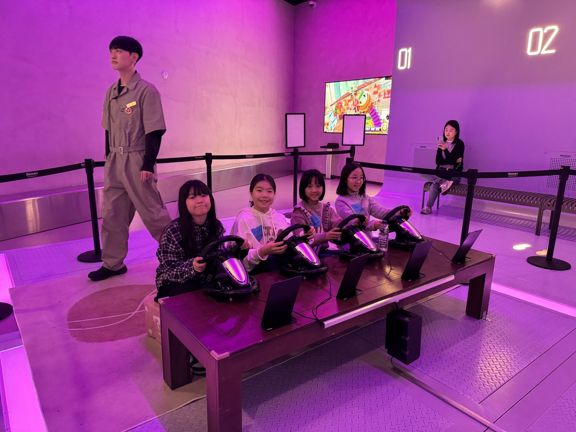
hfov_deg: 71.6
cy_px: 216
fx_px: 399
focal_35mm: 24
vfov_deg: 56.8
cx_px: 288
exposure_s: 1/40
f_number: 1.78
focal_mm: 6.76
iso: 640
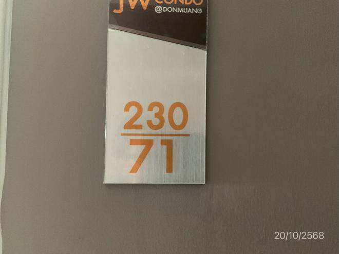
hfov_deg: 61.7
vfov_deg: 48.2
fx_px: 284
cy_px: 127
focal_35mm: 29
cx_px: 170
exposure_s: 1/24
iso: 500
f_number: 1.8
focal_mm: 3
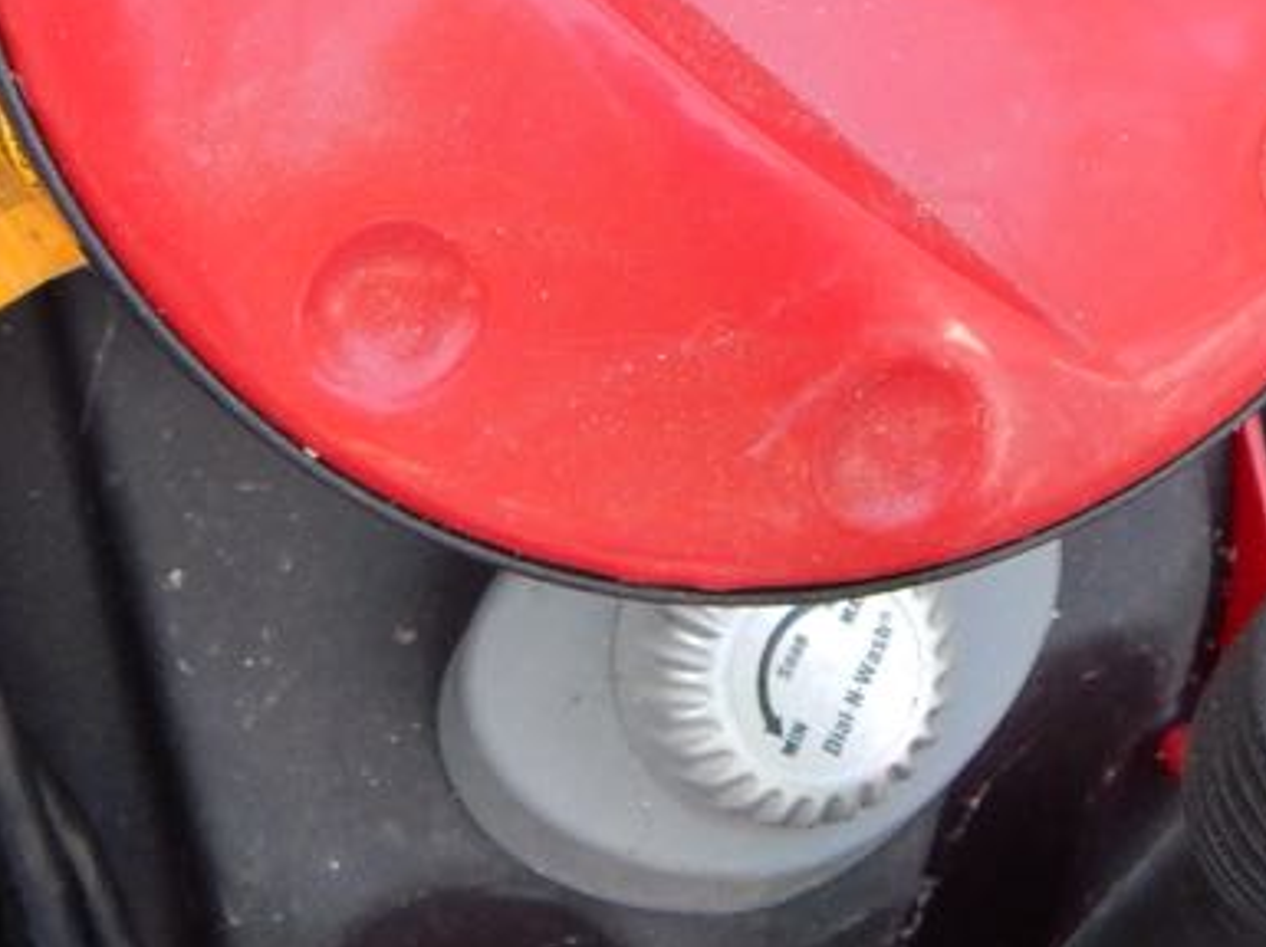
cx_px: 431
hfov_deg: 21.5
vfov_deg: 15.5
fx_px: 3325
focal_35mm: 91
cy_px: -227
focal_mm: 6.1
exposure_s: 1/250
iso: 400
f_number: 3.3
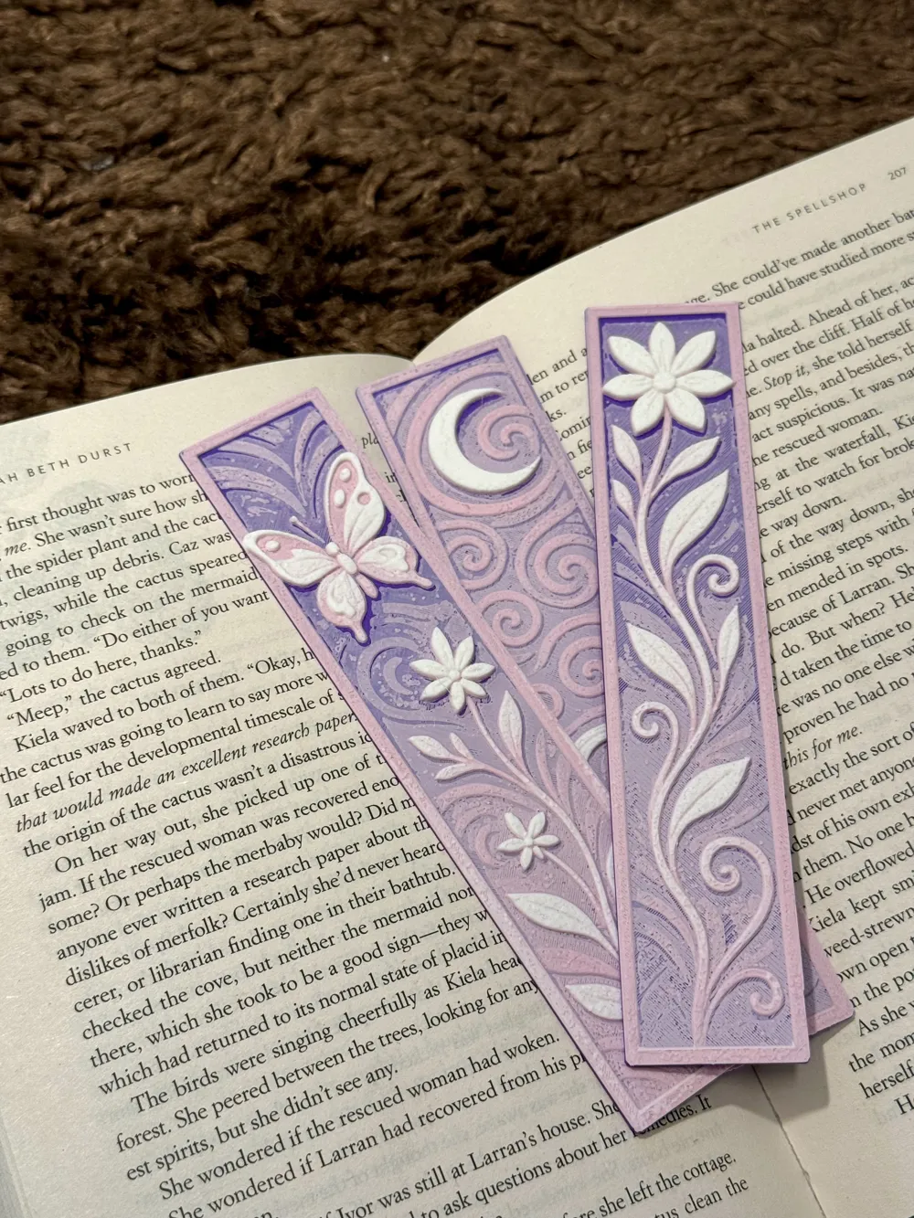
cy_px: 609
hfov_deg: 30.3
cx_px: 457
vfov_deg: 39.7
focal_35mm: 48
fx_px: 1690
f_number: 1.78
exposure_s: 1/50
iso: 100
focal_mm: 6.76
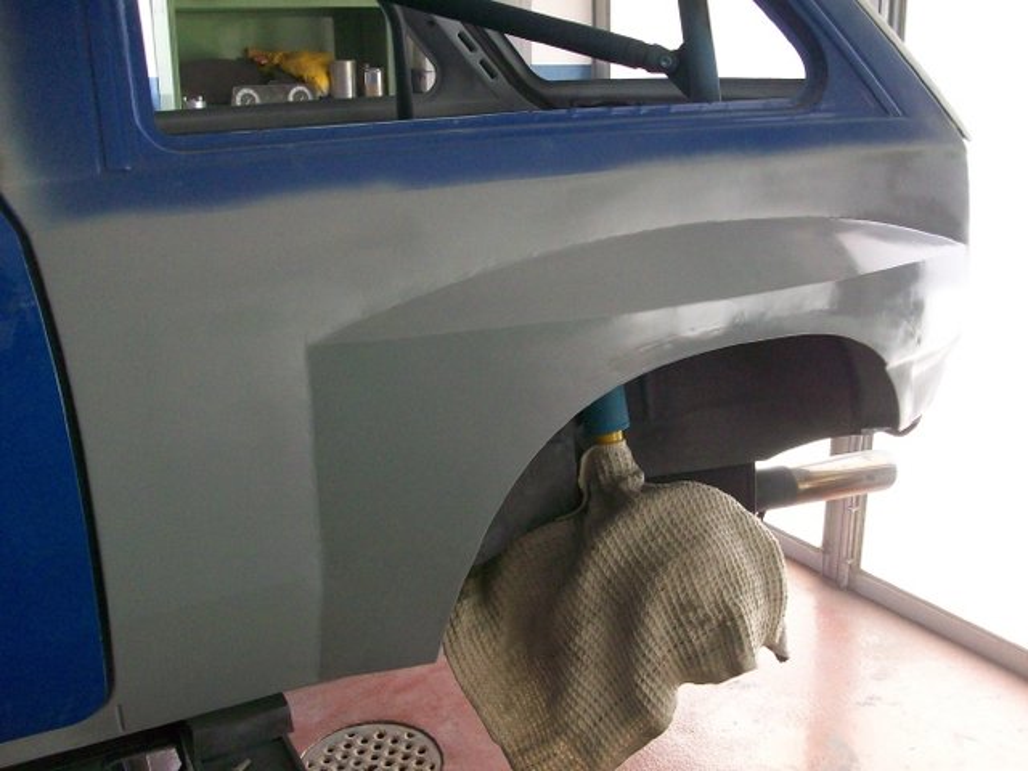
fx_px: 1010
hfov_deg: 54.0
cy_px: 386
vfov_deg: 41.8
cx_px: 514
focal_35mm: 34
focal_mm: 5.7
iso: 220
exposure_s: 1/128
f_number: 2.8
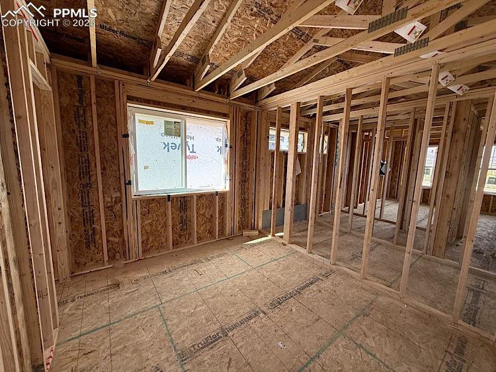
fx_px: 201
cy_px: 186
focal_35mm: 14
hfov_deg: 102.0
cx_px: 248
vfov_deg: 85.7
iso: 50
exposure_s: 1/115
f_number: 2.2
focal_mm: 2.22
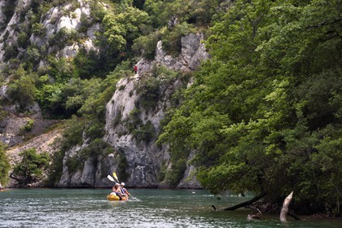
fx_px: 1900
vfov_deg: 6.9
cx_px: 171
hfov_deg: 10.3
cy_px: 114
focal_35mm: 200
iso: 200
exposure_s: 1/500
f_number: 5
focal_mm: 200
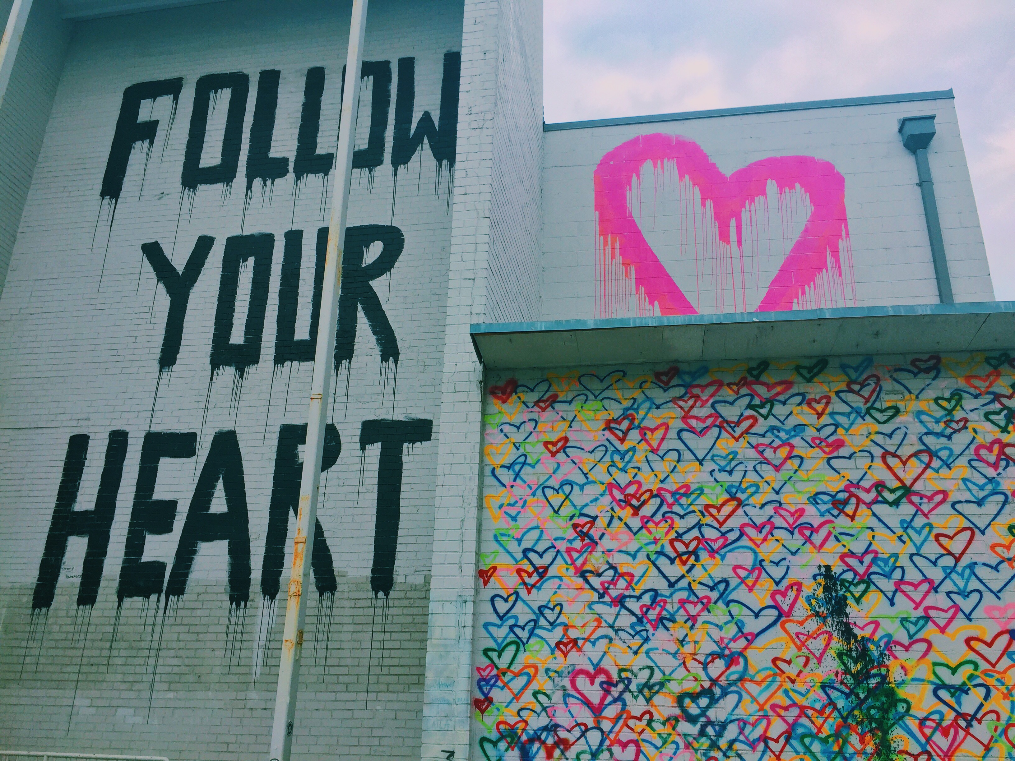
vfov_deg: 48.2
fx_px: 850
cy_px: 380
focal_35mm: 29
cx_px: 508
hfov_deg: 61.7
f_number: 2.2
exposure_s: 1/1041
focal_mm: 4.15
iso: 32
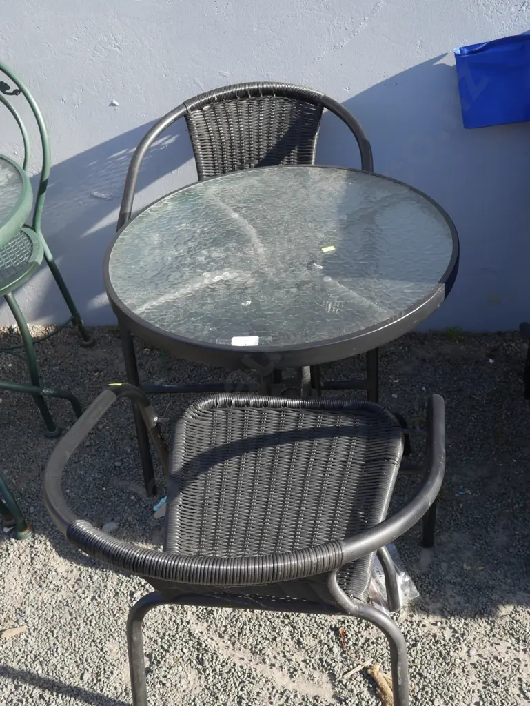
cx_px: 265
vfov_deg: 46.8
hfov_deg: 36.0
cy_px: 353
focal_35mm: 40
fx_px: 816
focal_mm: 20
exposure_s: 1/200
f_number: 5.6
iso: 200
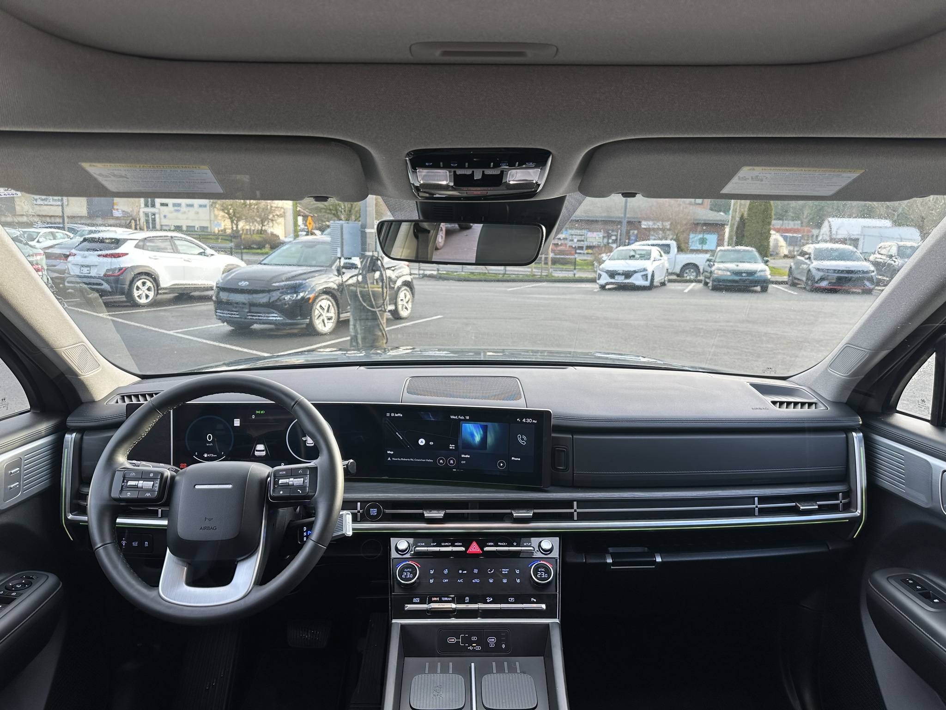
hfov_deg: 71.6
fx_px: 656
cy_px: 355
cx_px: 473
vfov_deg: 56.8
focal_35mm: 24
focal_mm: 6.86
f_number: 1.78
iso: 64
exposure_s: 1/121
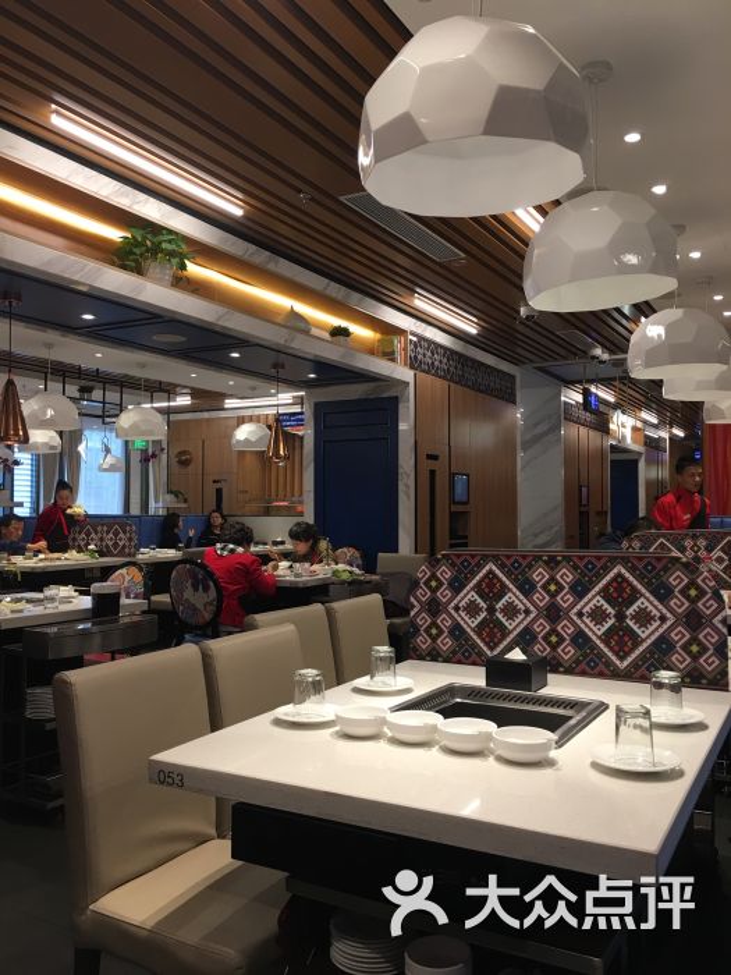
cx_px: 366
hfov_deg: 48.2
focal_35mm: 29
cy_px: 488
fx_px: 817
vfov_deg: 61.7
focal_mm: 4.15
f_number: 2.2
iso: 40
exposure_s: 1/33
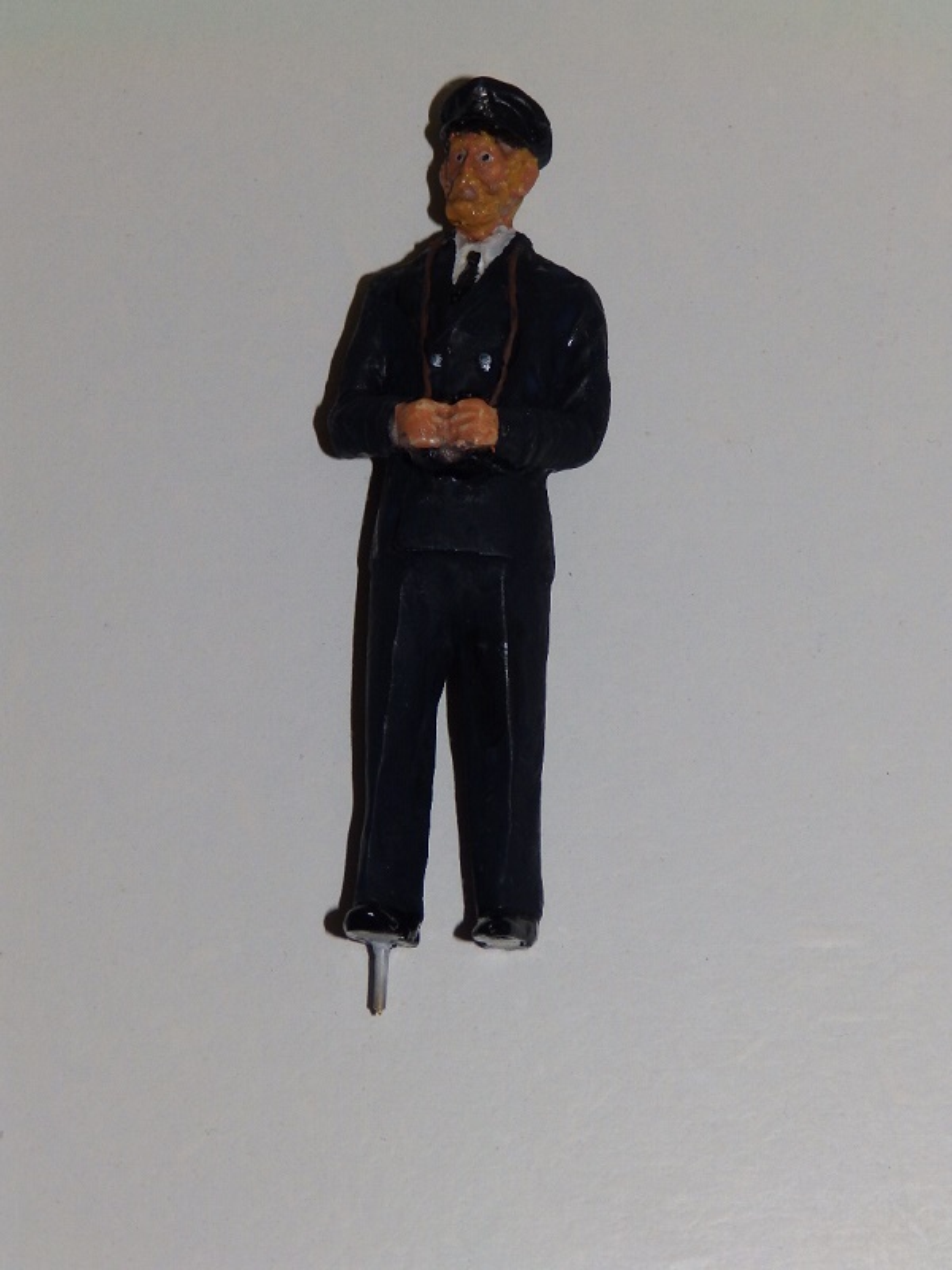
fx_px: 4767
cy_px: 635
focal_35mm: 130
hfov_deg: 11.4
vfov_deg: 15.2
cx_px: 476
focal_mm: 23.3
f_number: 5
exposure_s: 1/400
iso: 250
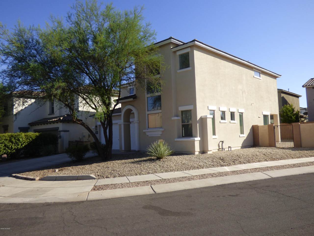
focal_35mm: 29
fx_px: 263
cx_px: 157
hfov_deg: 61.7
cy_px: 118
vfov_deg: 48.2
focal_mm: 5.04
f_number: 3.2
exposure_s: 1/1000
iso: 100
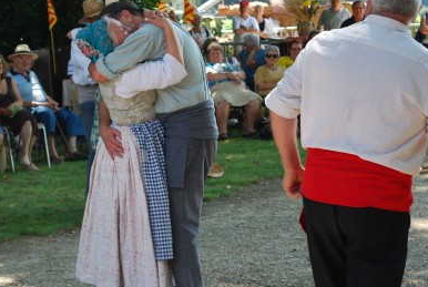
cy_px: 98
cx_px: 136
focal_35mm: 137
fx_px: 1630
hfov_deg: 14.9
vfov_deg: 10.1
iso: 200
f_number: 5.6
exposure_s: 1/100
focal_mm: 55
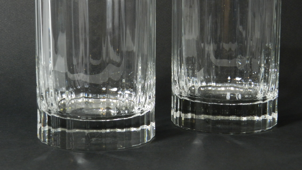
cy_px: 68
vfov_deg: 18.2
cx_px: 151
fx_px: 529
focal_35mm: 66
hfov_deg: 31.9
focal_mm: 10.7
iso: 400
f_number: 4.6
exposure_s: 1/20
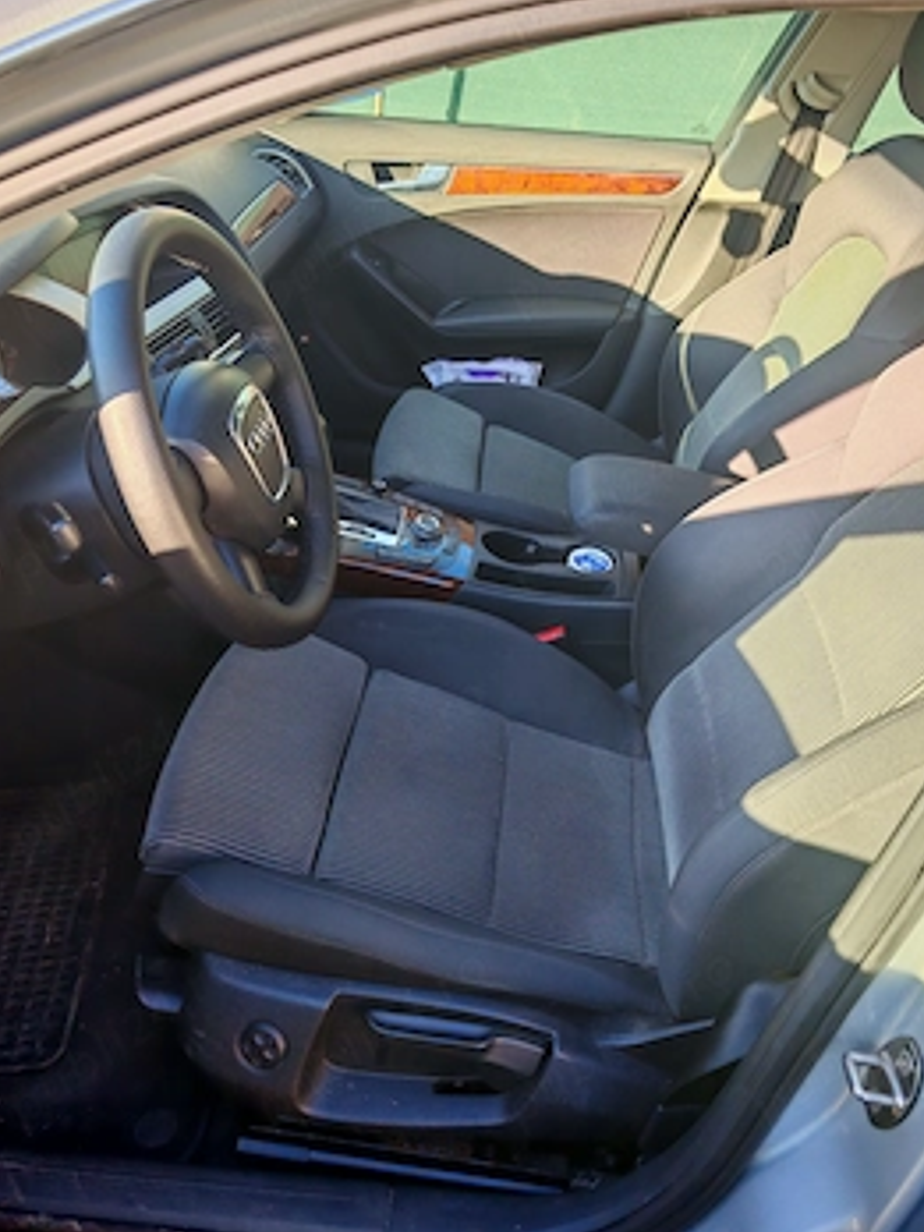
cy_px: 556
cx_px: 496
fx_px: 1103
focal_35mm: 31
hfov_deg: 45.4
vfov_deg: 58.2
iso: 50
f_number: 1.9
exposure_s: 1/180
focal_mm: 6.67
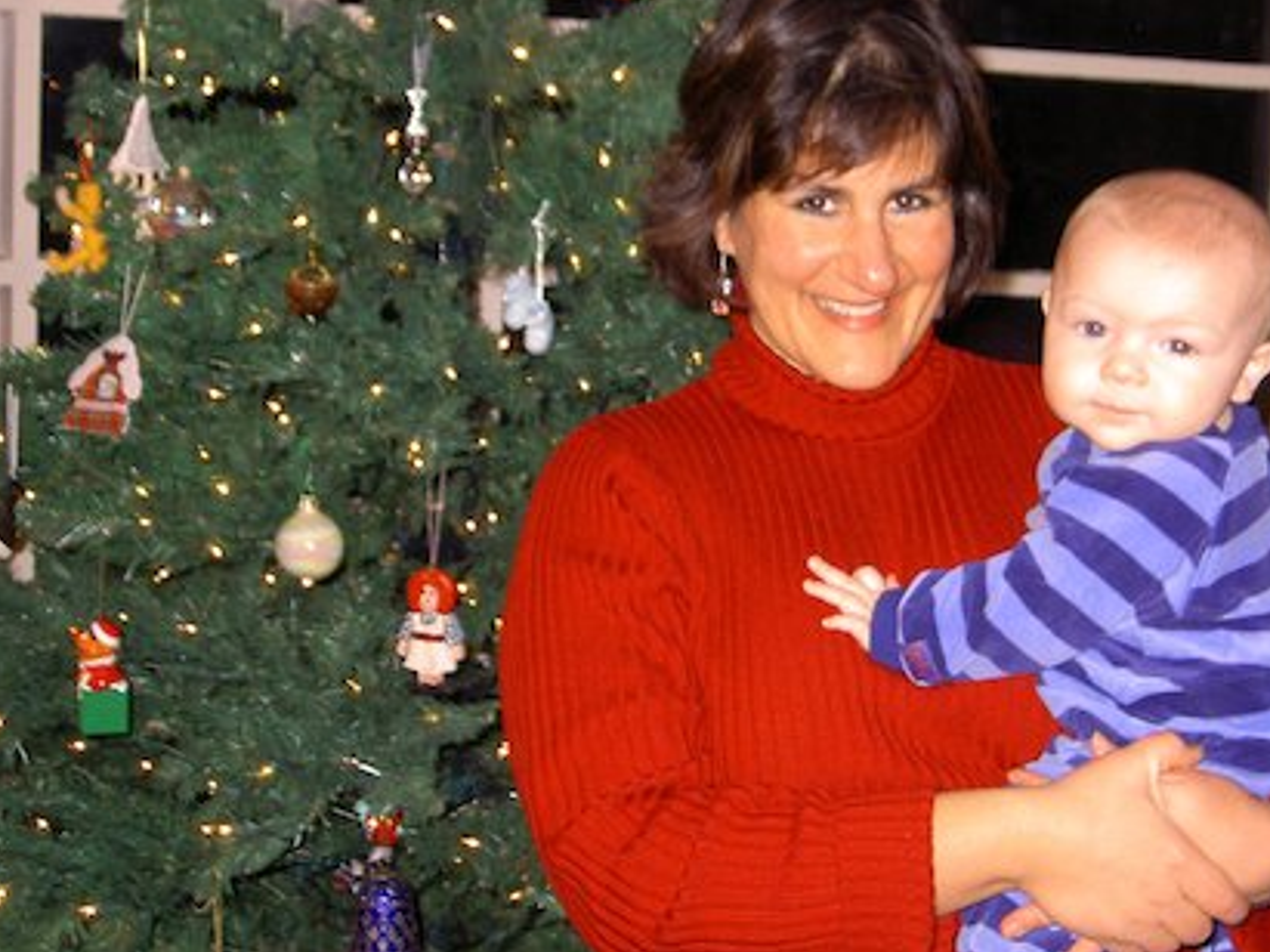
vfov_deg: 23.9
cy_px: 340
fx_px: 2237
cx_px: 786
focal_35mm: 61
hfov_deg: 31.6
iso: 100
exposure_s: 1/60
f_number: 3.4
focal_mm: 7.7
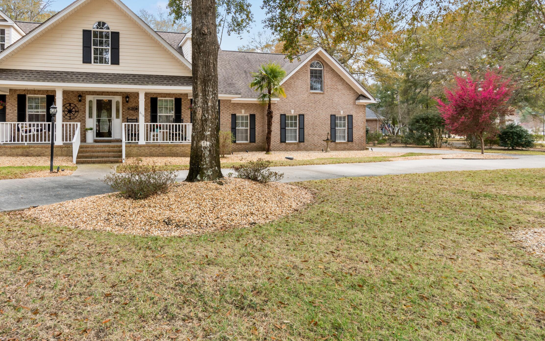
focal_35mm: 22
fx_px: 327
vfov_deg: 54.4
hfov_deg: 78.3
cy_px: 126
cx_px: 207
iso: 100
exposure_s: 1/60
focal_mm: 11
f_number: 8
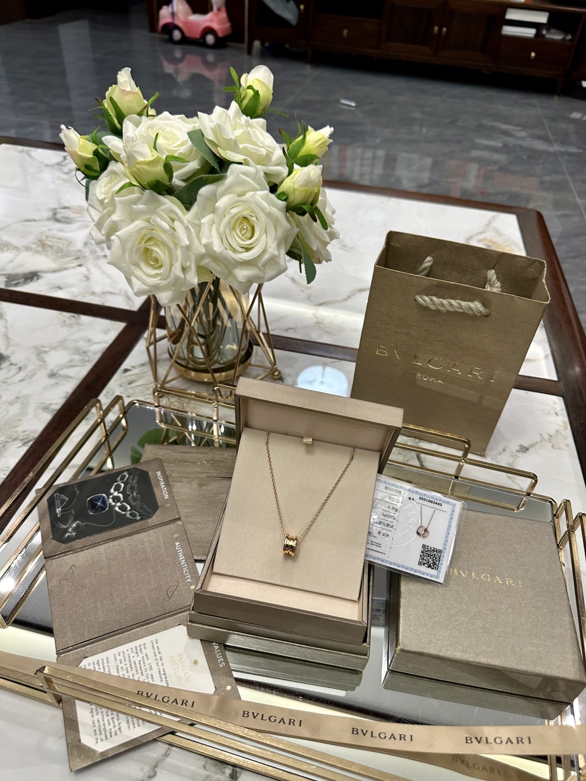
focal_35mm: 24
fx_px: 542
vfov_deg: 71.6
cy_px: 390
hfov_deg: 56.8
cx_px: 293
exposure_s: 1/100
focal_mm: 6.86
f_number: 1.78
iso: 160
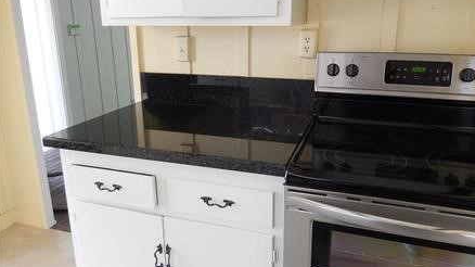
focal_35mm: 28
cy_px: 117
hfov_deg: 67.9
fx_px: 353
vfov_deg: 41.4
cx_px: 242
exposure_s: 1/30
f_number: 3.4
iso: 320
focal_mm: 4.5
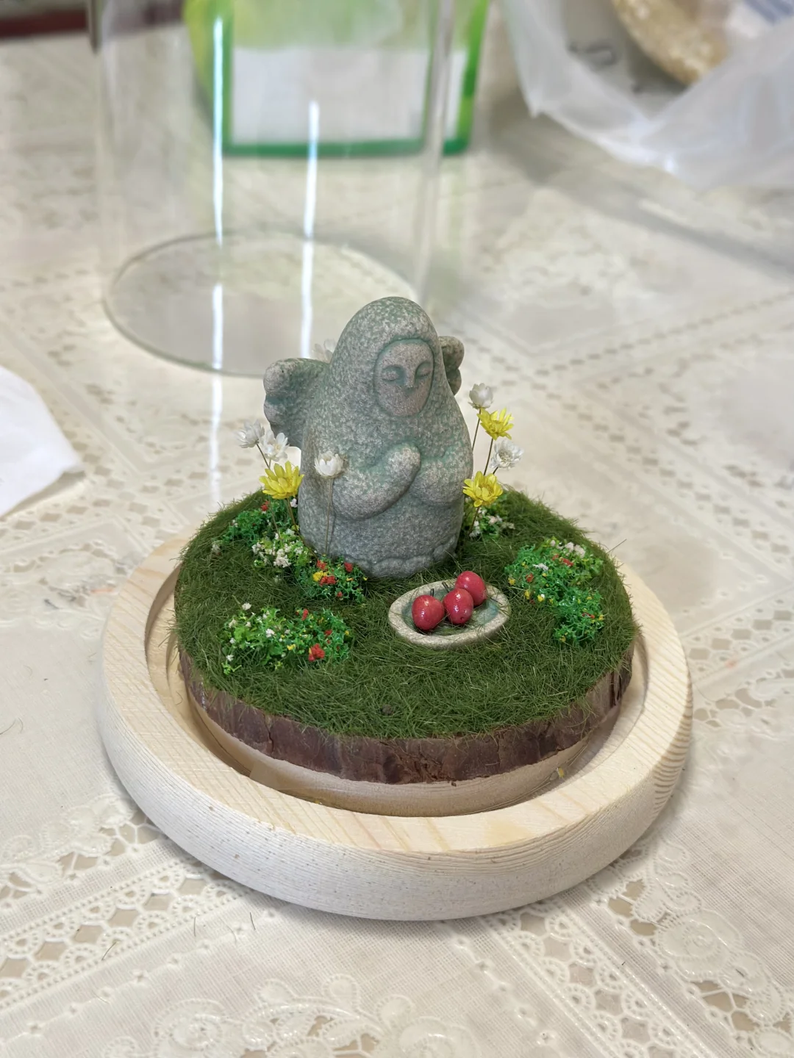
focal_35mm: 48
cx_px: 397
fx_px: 1468
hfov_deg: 30.3
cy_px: 529
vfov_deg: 39.7
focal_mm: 6.86
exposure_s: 1/60
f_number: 1.78
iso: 160
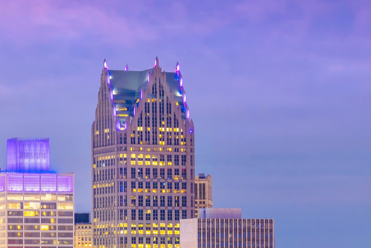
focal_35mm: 199
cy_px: 279
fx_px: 2052
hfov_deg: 10.1
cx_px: -116
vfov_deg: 6.9
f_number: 11
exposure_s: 20
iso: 100
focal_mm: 70
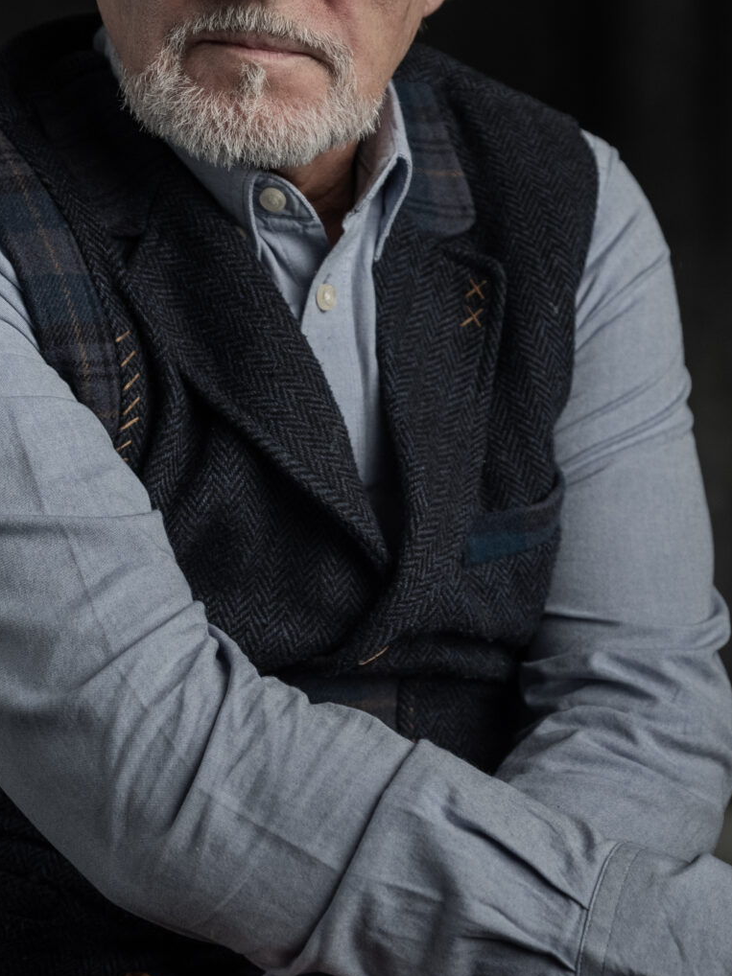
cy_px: 436
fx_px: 2341
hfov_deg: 17.8
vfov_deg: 23.6
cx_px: 347
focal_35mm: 83
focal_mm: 41.8
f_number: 4
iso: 320
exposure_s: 1/60
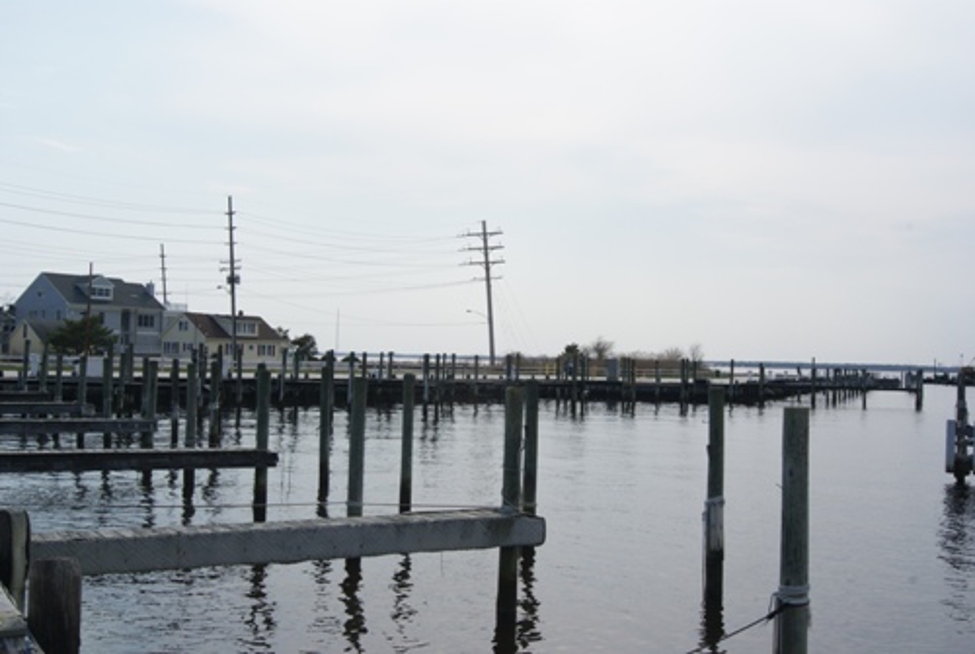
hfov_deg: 49.5
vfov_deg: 34.3
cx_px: 488
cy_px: 327
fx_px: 1058
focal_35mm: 39
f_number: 16
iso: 100
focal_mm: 26
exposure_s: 1/160
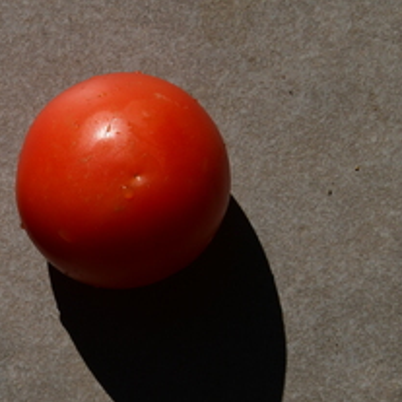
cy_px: 232
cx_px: 2
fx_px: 3469
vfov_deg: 6.6
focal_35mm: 264
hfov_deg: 6.6
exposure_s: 1/400
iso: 125
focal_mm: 70
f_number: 11
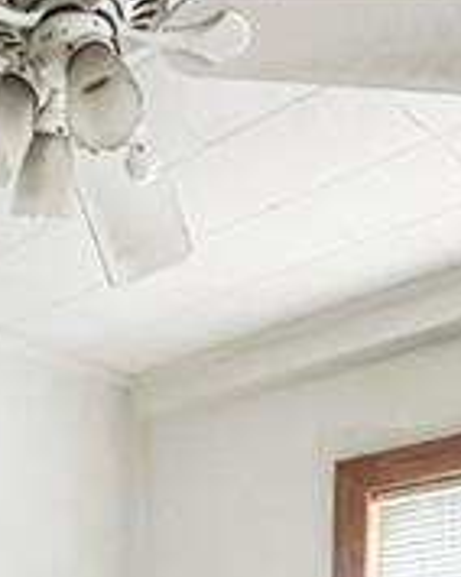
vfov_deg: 21.2
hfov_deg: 24.0
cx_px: -52
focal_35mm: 59
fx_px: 1008
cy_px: 1044
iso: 500
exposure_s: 1/60
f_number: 2.2
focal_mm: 2.22
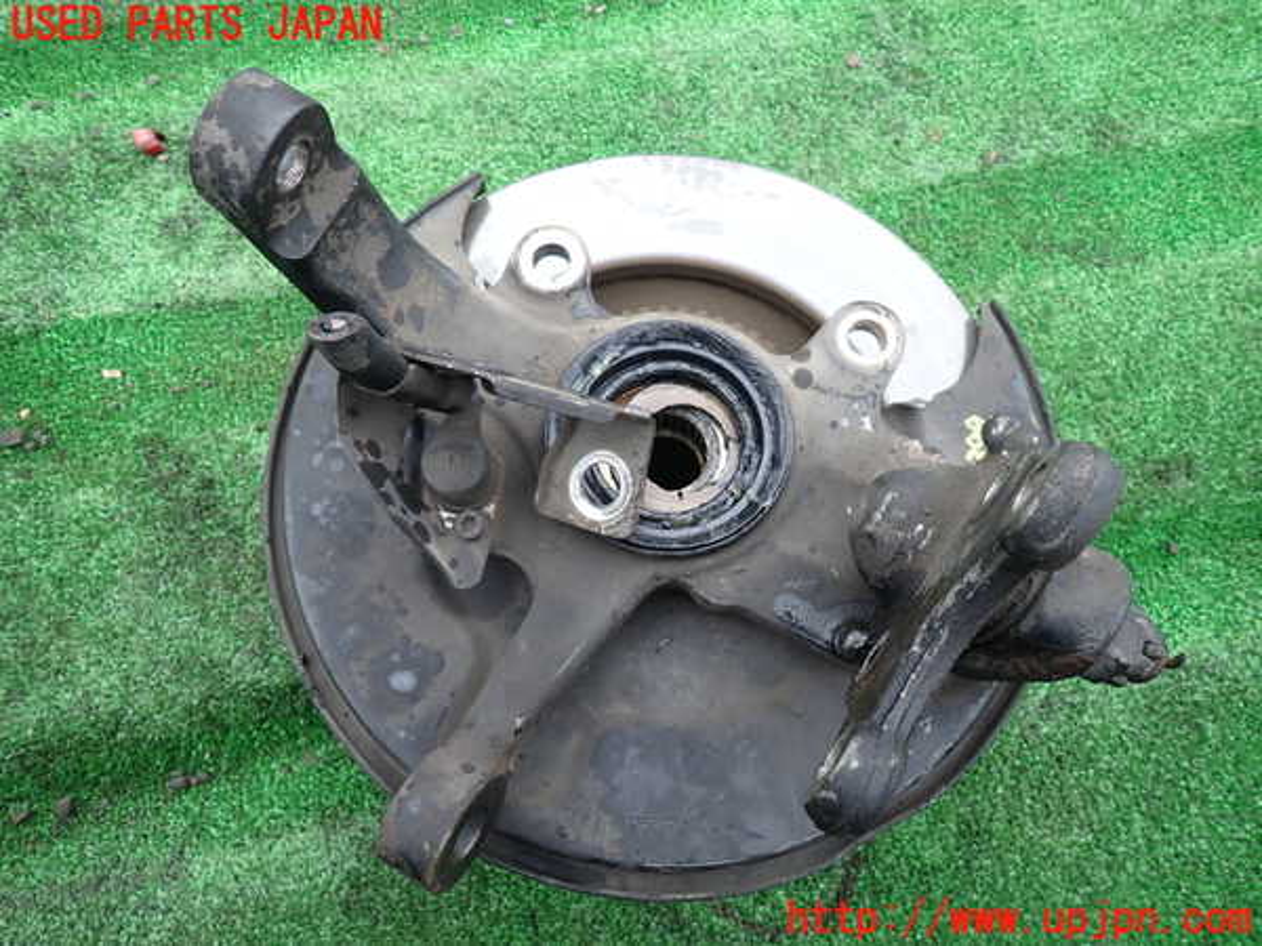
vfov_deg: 54.9
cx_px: 631
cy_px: 473
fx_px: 911
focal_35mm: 25
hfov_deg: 69.4
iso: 100
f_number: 2
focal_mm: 4.5
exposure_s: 1/100
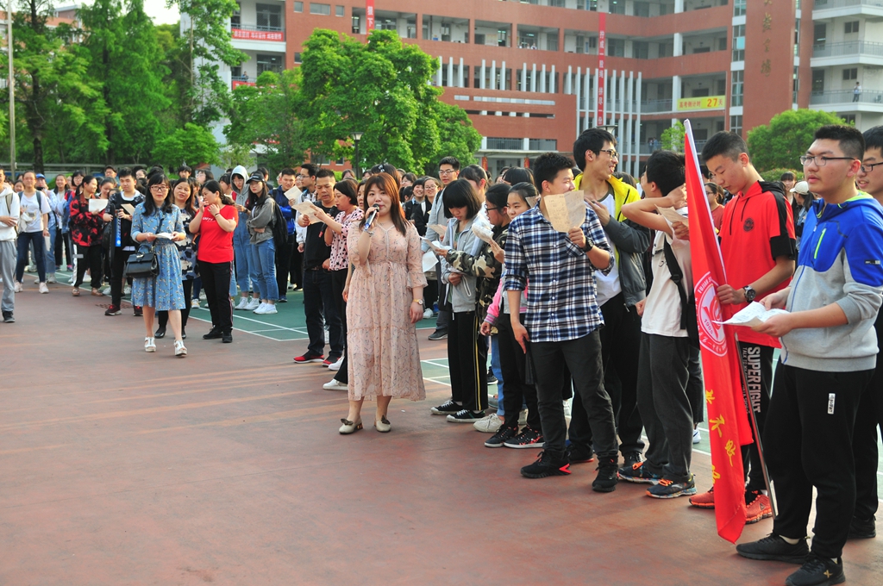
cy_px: 293
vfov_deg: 28.0
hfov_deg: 41.2
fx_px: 1176
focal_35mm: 48
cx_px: 442
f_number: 2.8
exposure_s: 1/800
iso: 200
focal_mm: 32
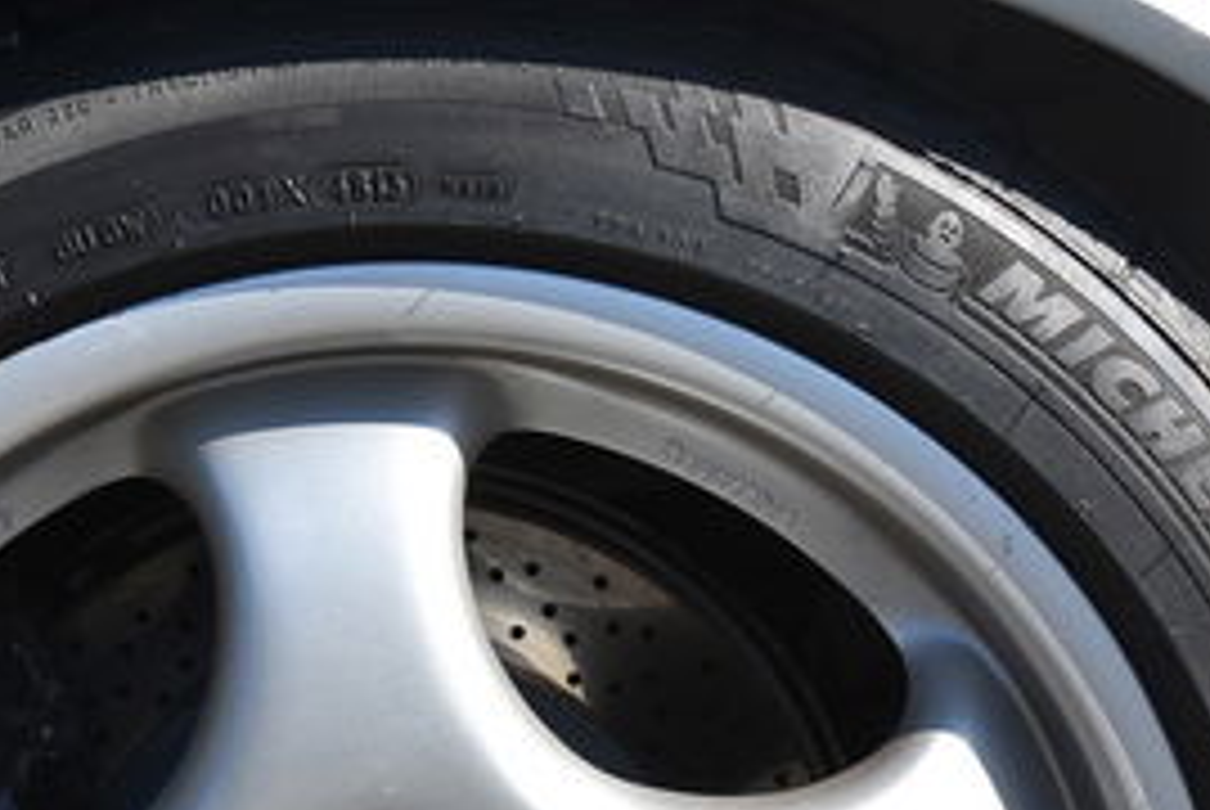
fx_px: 3884
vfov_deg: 11.7
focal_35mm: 115
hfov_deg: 17.6
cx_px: 270
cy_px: 934
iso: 250
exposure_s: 1/500
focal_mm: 27
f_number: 8
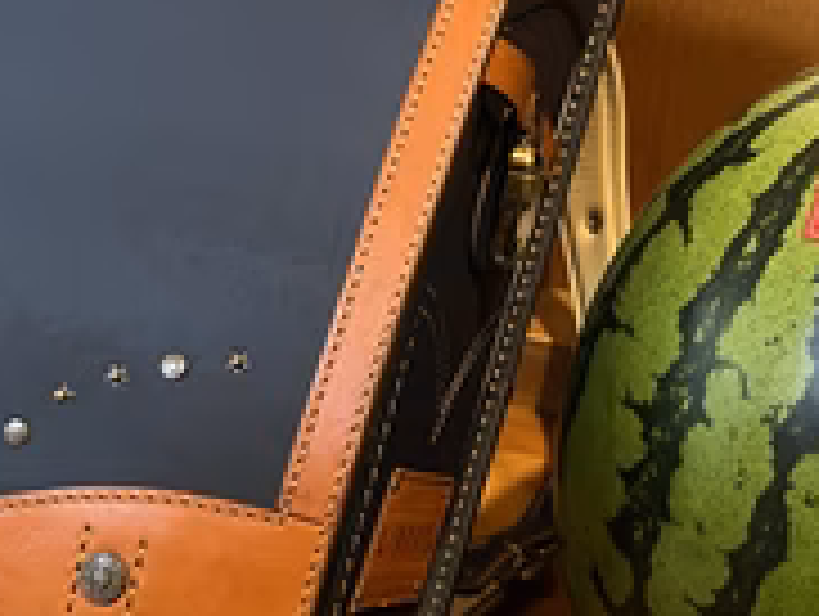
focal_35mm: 57
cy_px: 337
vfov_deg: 25.7
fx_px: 1350
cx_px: 508
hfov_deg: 33.6
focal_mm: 5.1
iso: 500
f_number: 1.6
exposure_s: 1/40
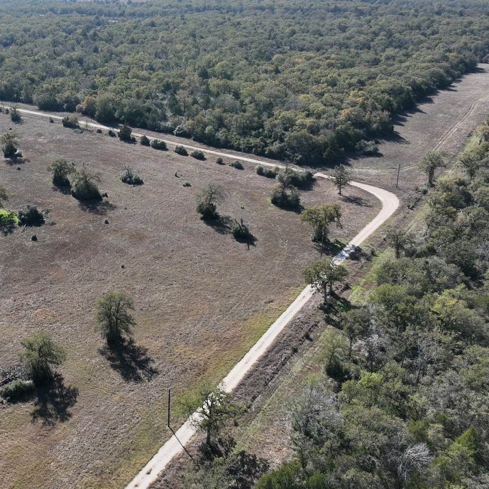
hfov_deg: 37.8
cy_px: 189
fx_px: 687
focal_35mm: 43
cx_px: 100
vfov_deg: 39.0
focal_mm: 12.29
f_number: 2.8
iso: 330
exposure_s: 1/4000
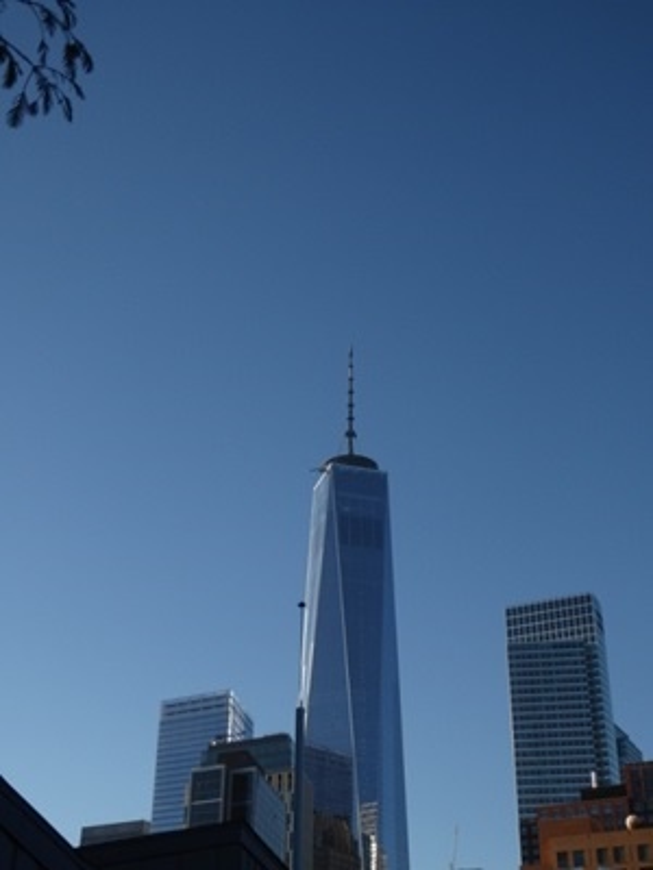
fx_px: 1182
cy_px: 435
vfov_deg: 40.4
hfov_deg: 30.9
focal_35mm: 47
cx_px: 326
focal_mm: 8.4
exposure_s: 1/640
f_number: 4
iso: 80
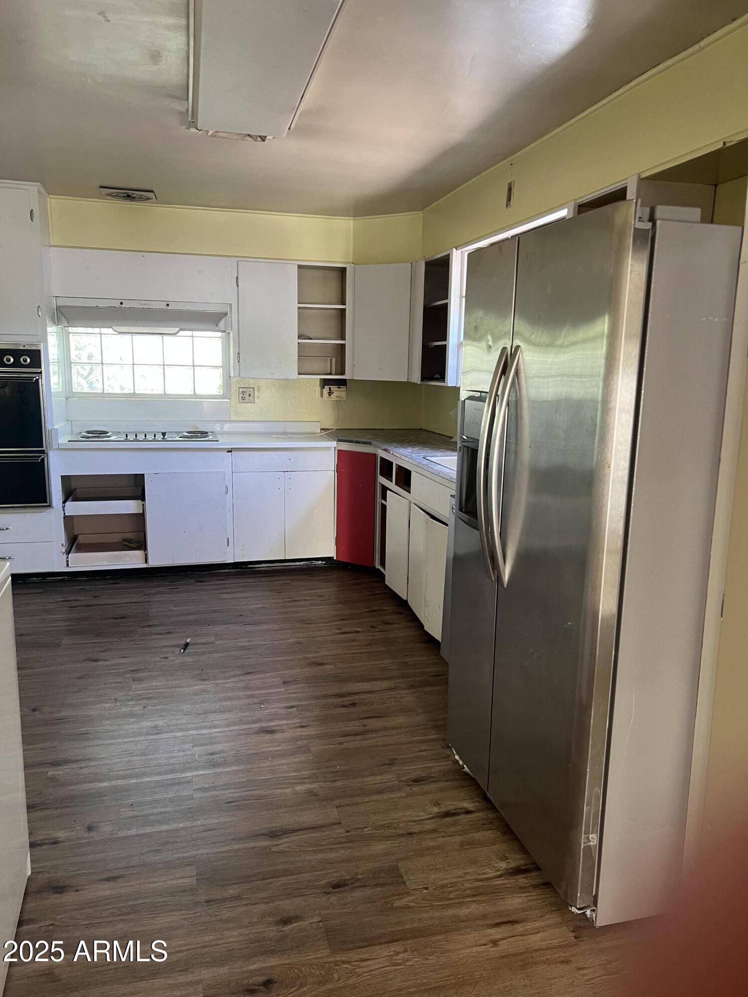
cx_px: 374
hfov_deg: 53.1
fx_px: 749
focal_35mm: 26
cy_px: 498
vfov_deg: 67.3
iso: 125
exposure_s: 1/60
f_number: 1.5
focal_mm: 5.7
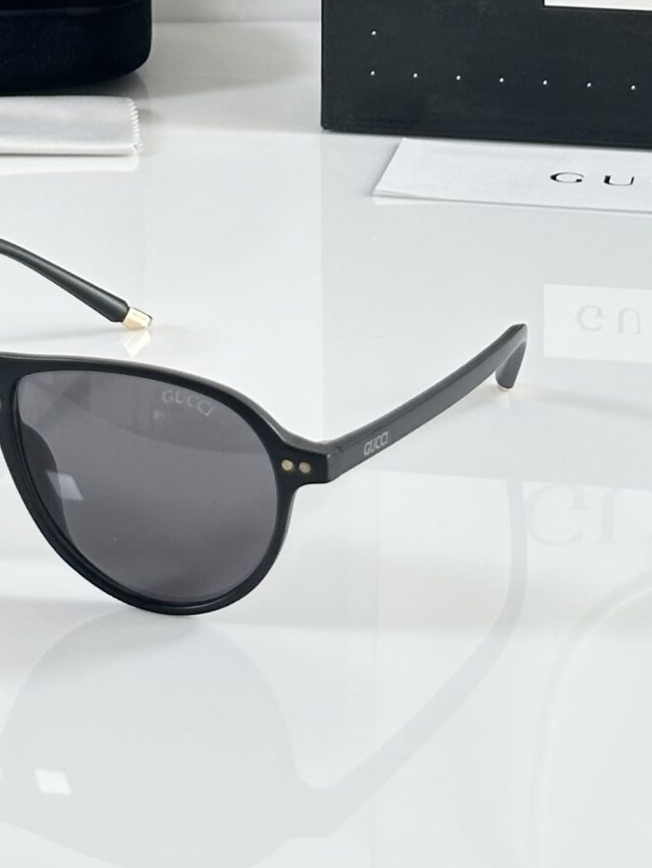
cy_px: -294
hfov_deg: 10.5
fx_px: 3538
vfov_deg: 13.4
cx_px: 53
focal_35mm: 141
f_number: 1.78
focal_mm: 6.86
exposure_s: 1/120
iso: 80
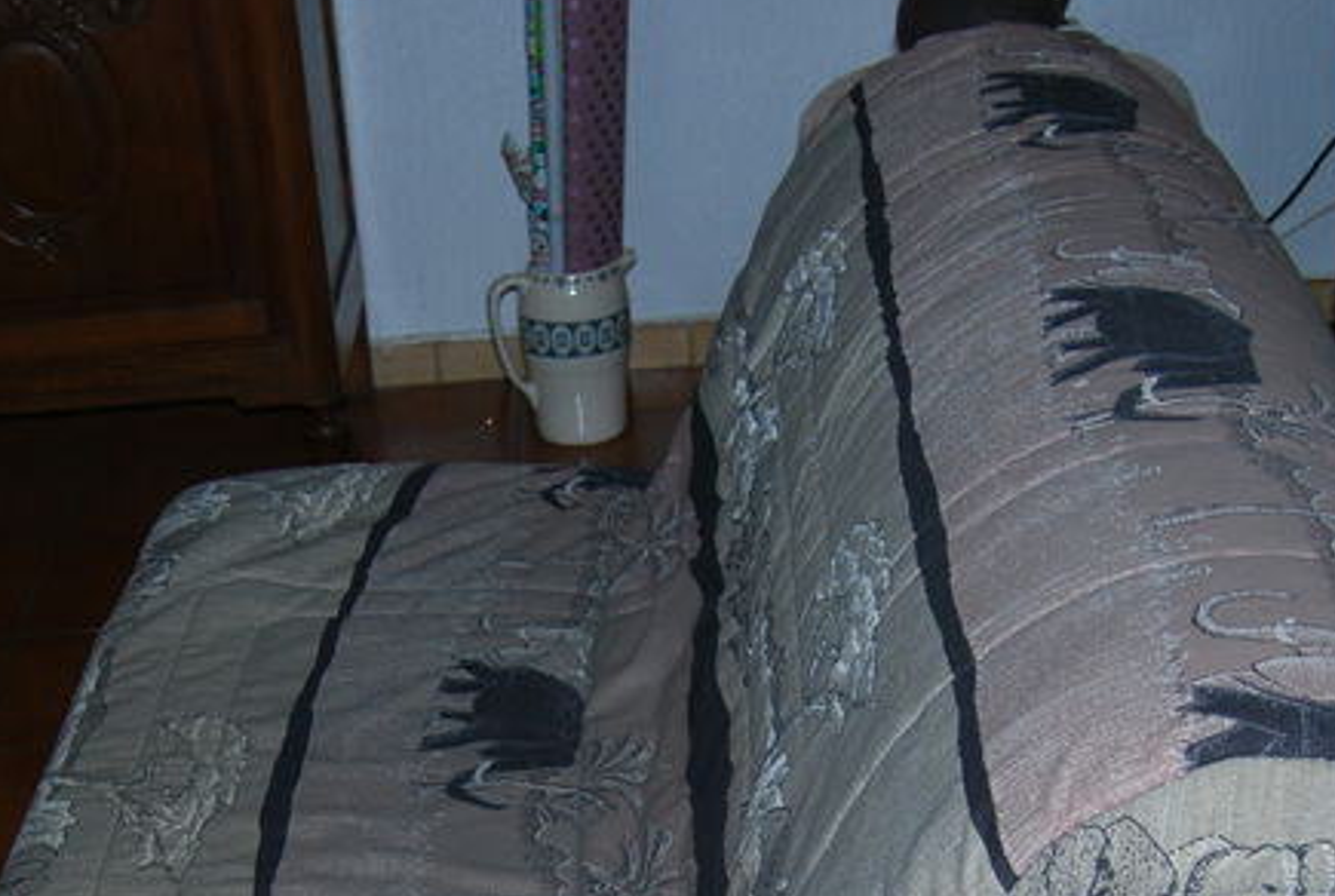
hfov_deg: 29.1
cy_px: 1005
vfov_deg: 19.0
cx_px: 488
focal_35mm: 69
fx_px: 2564
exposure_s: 1/60
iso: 200
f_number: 3.8
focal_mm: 20
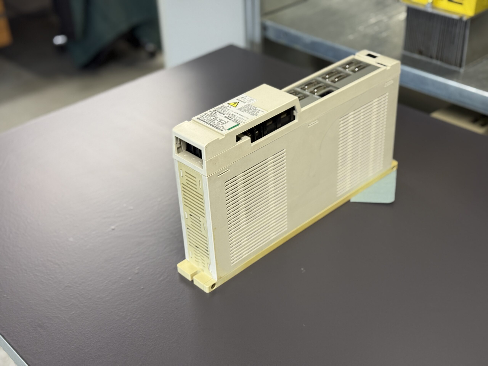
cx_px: 244
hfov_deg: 39.7
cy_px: 183
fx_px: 677
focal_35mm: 48
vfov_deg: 30.3
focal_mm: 6.76
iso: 125
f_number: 1.78
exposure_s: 1/50
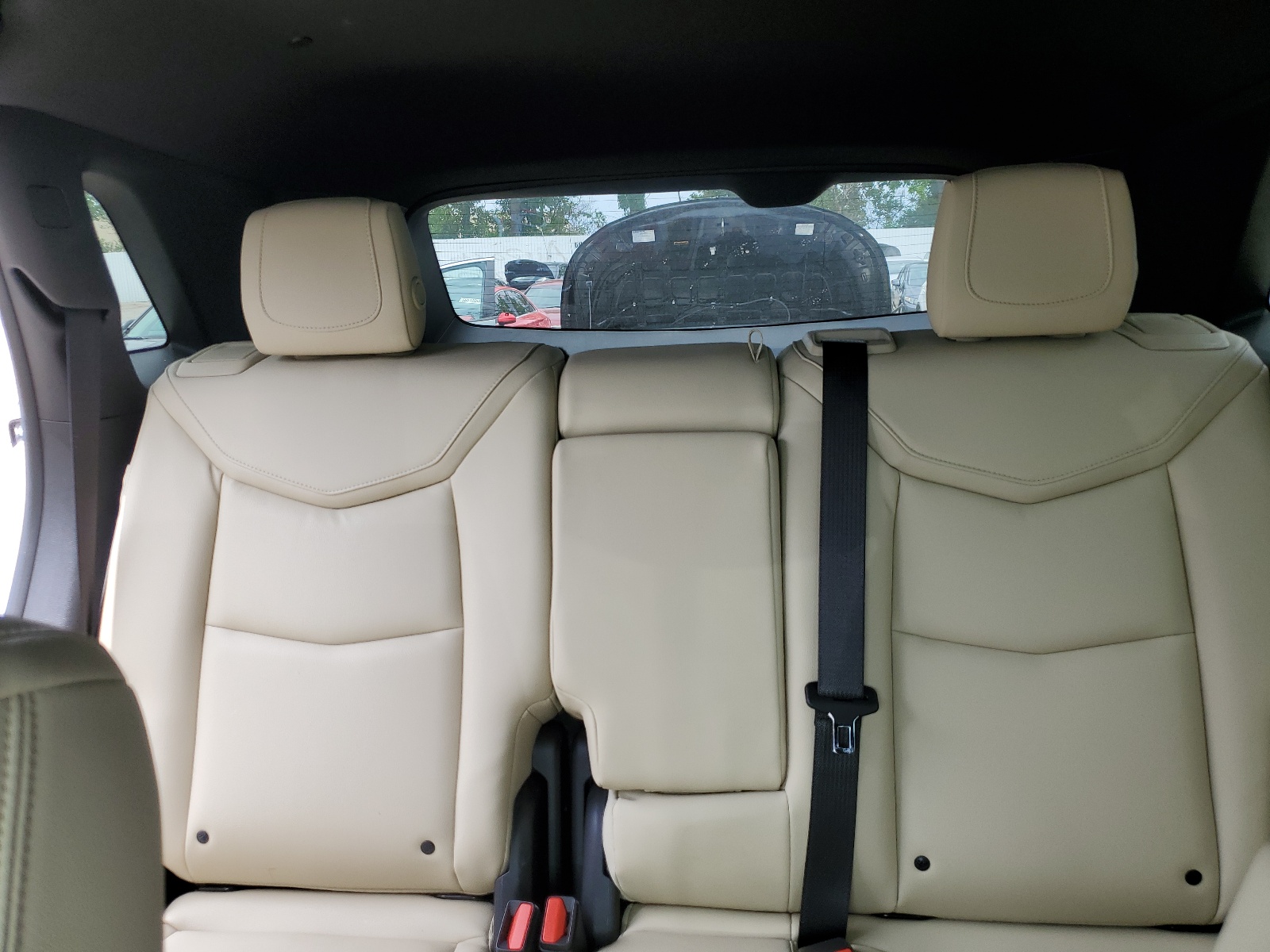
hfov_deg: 67.3
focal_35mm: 26
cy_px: 476
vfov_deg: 53.1
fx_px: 954
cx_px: 635
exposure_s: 1/385
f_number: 1.5
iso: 50
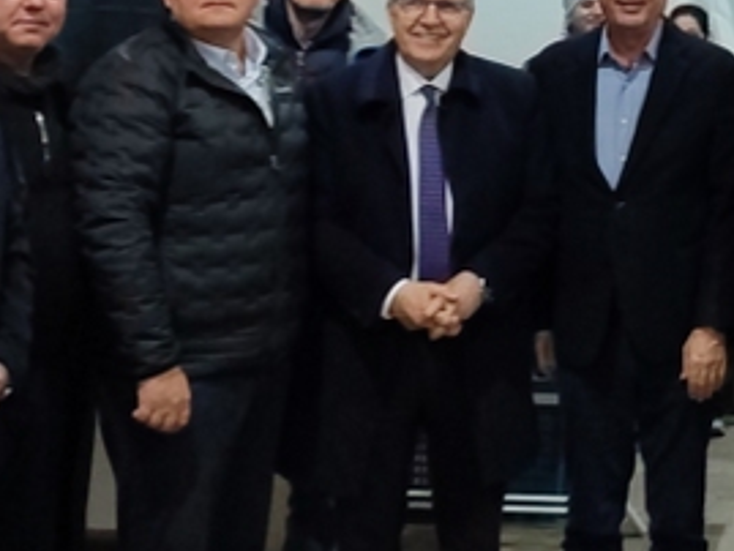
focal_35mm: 99
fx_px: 2100
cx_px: 782
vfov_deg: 14.6
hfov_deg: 19.1
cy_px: -44
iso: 434
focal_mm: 5.95
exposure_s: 1/25
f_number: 1.89
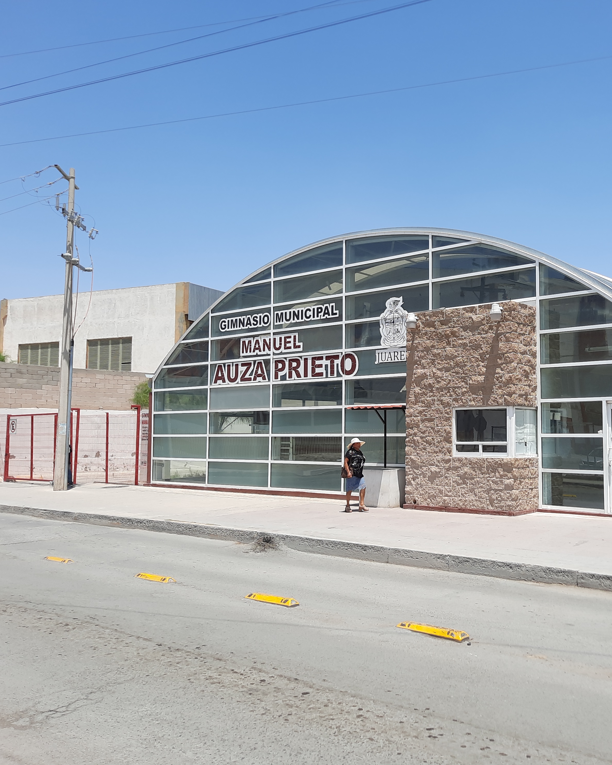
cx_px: 405
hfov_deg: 43.9
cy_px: 382
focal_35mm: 33
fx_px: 747
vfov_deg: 54.2
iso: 32
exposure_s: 1/865
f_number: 2
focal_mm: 4.6
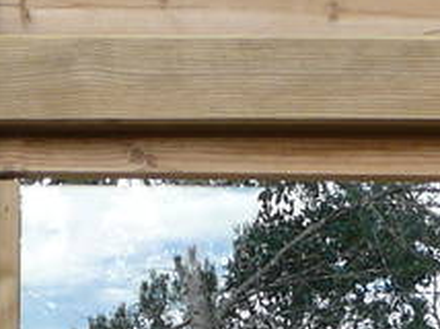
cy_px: 631
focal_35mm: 262
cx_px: 193
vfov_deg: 5.6
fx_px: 3327
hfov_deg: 7.6
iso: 100
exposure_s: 1/125
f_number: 4
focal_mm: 7.4
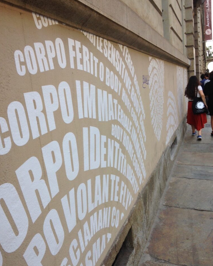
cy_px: 130
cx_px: 106
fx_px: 276
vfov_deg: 51.5
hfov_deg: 42.2
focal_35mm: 35
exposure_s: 1/120
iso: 50
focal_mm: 4.12
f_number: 2.4
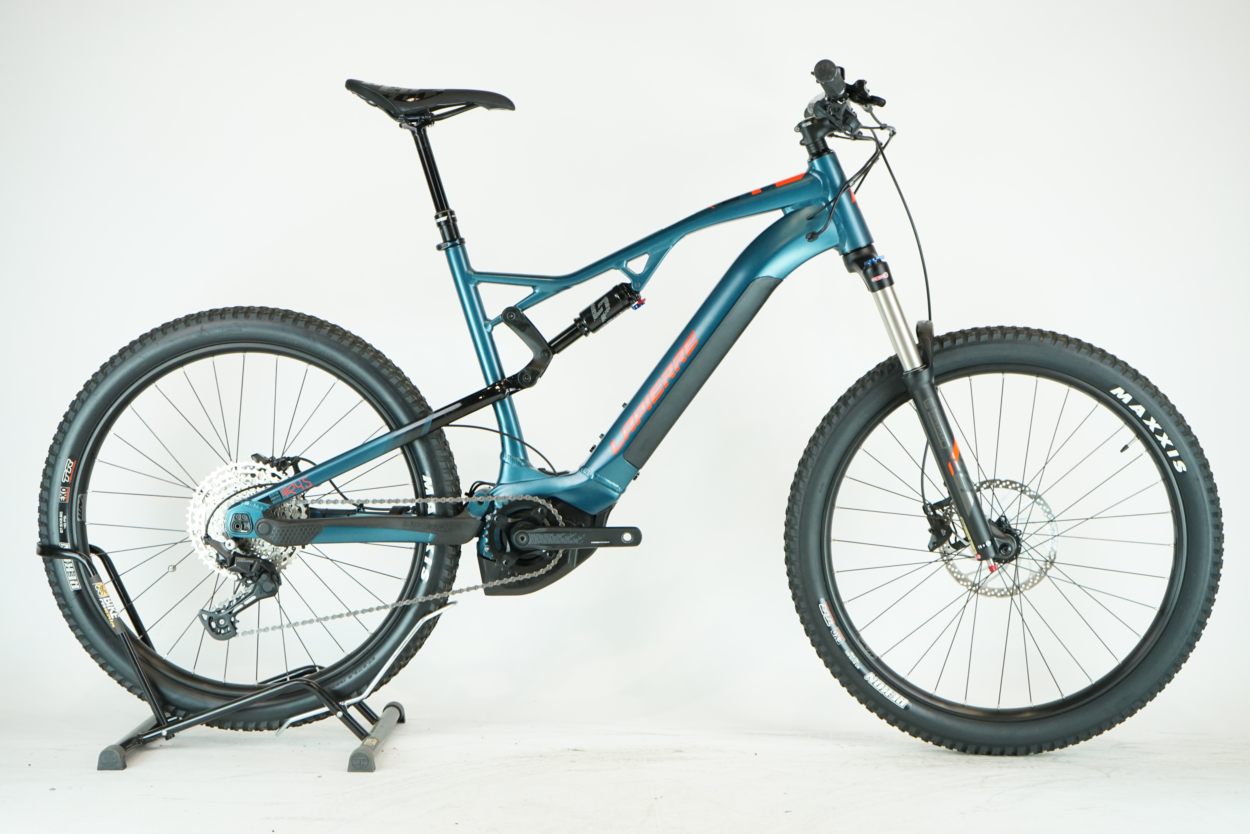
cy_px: 417
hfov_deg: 38.2
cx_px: 625
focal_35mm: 52
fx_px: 1805
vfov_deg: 26.0
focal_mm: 52
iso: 2000
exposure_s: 1/200
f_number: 6.3
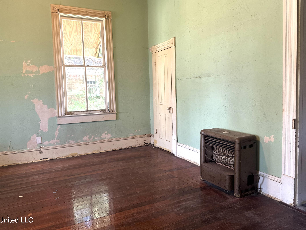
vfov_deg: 53.0
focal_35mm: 26
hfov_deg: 67.3
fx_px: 230
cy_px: 107
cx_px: 148
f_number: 1.78
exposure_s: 1/60
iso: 200
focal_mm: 6.76
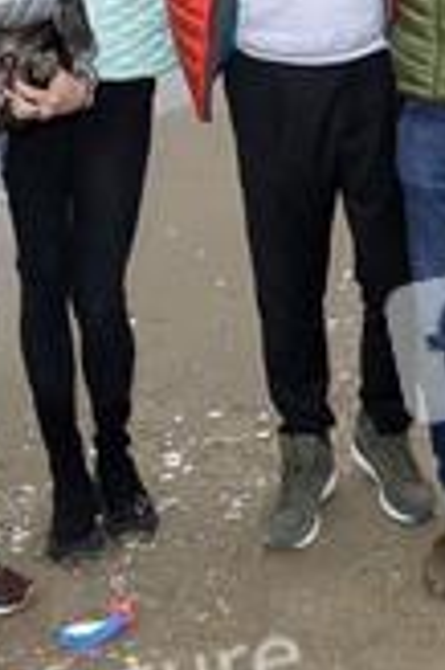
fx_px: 1449
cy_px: 123
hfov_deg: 17.5
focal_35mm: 78
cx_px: 225
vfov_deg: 25.5
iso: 640
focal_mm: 32
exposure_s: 1/250
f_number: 9
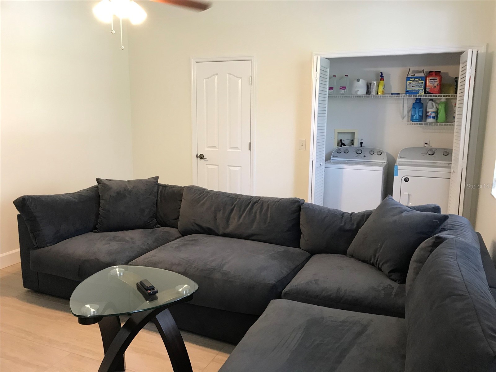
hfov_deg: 63.4
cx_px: 248
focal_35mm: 28
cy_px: 186
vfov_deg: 49.7
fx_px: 401
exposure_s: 1/15
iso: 40
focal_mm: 3.99
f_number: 1.8
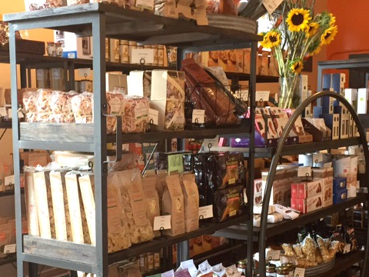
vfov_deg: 25.0
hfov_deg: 33.1
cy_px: 199
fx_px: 618
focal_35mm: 58
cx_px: 150
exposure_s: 1/33
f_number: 2.2
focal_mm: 4.15
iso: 100
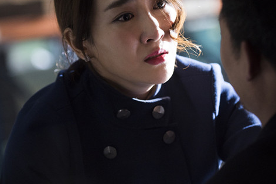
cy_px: 74
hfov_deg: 10.5
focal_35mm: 195
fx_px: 1495
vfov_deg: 7.0
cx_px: 152
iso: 500
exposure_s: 1/60
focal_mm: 102
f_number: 2.8
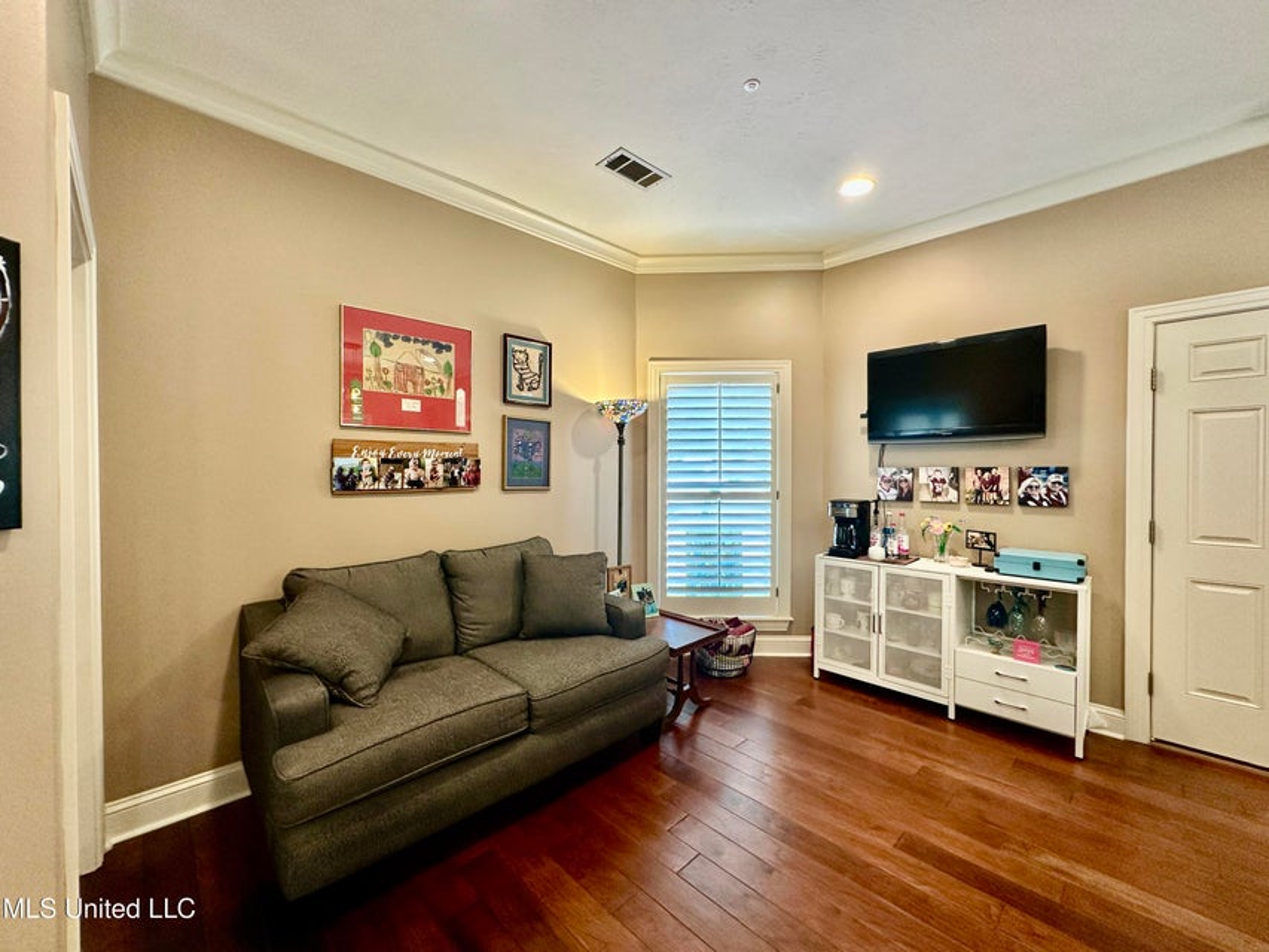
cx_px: 634
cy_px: 476
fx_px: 513
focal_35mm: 14
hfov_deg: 102.1
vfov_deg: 85.7
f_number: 2.2
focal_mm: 2.22
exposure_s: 1/60
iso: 160
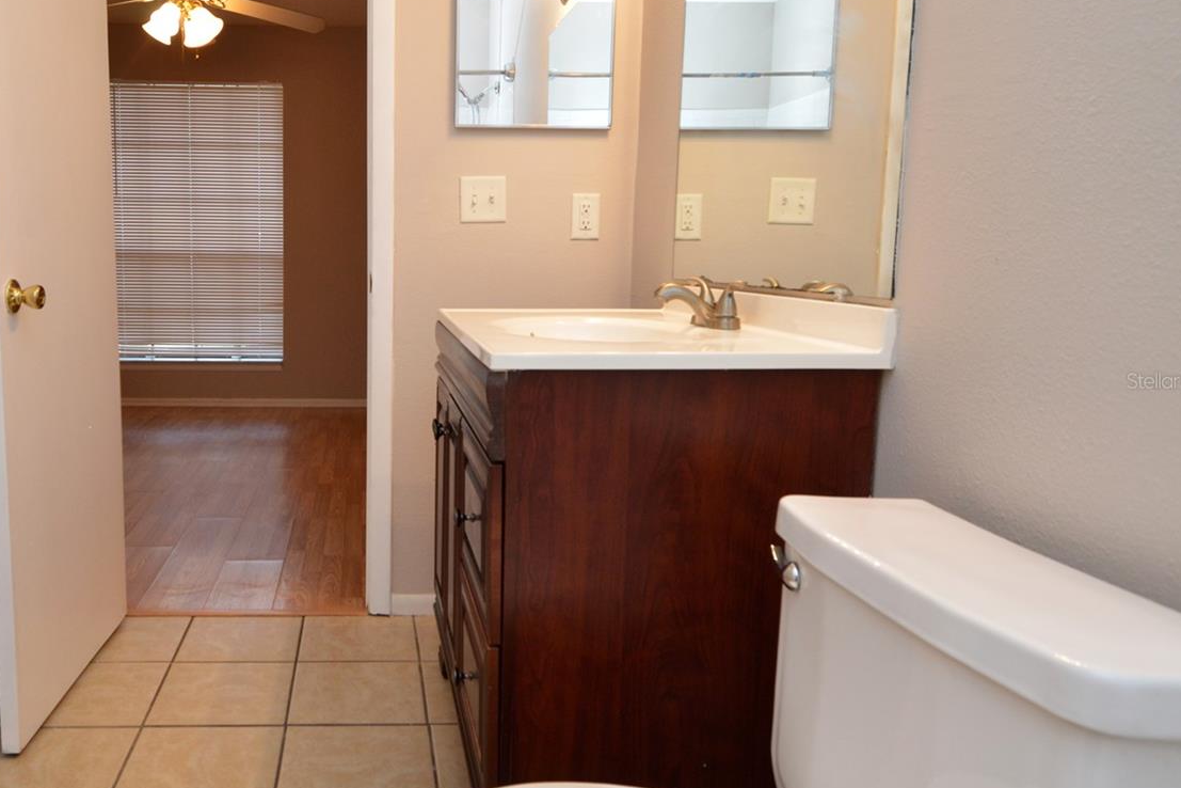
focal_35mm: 26
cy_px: 381
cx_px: 368
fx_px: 853
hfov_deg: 67.0
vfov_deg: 49.5
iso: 400
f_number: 4.5
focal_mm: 12
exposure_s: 1/80
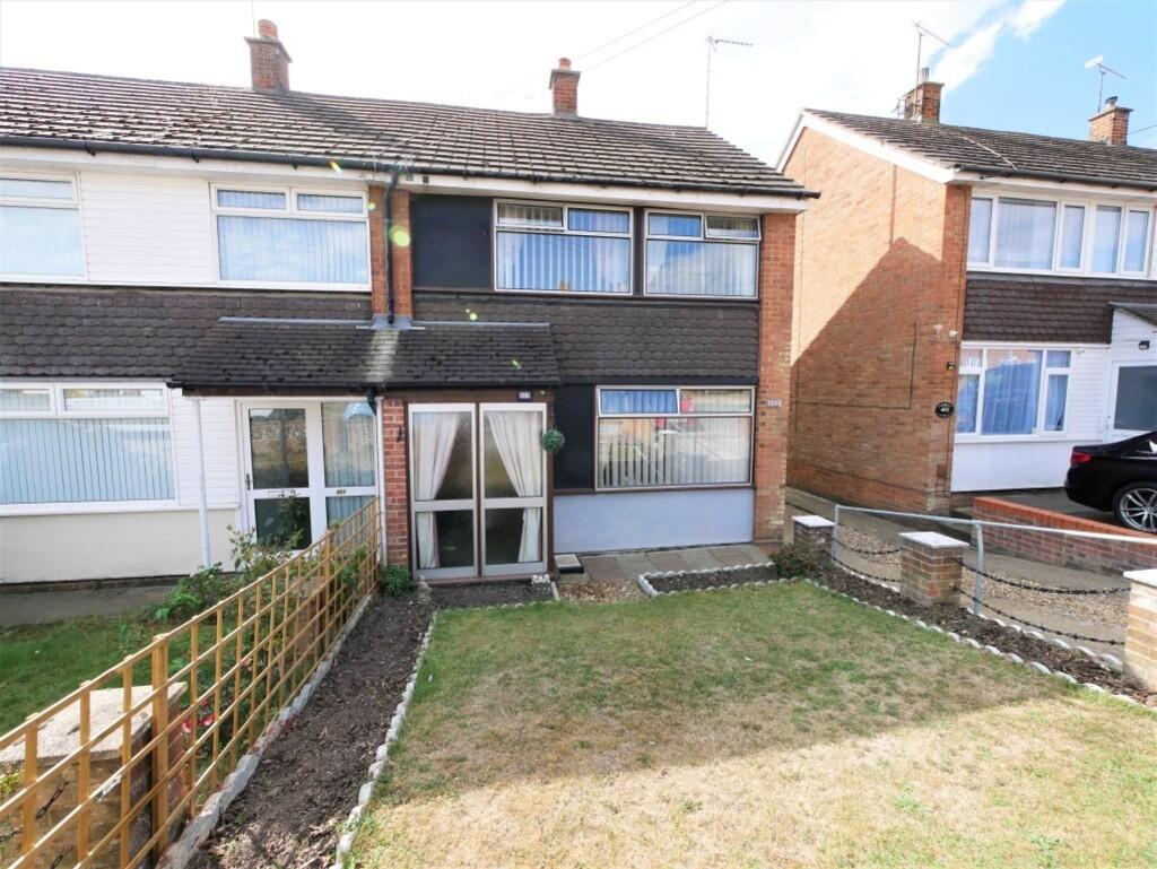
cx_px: 578
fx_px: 468
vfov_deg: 85.7
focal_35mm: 14
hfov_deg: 102.0
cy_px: 434
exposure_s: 1/250
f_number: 5.6
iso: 200
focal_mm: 7
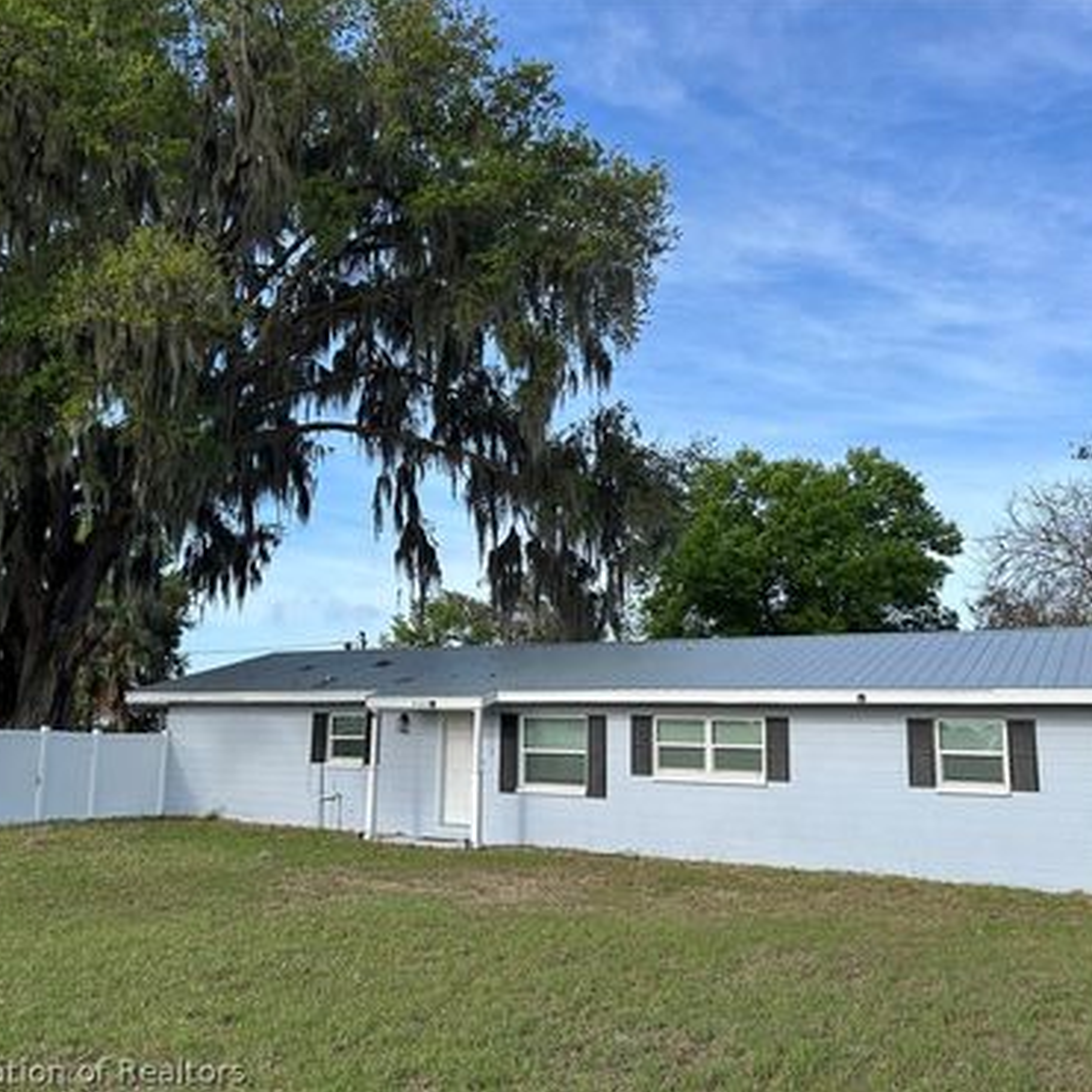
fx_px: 1106
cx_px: 453
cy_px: 543
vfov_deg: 52.5
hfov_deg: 52.3
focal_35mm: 31
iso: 50
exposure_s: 1/2513
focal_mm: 5.7
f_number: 1.5
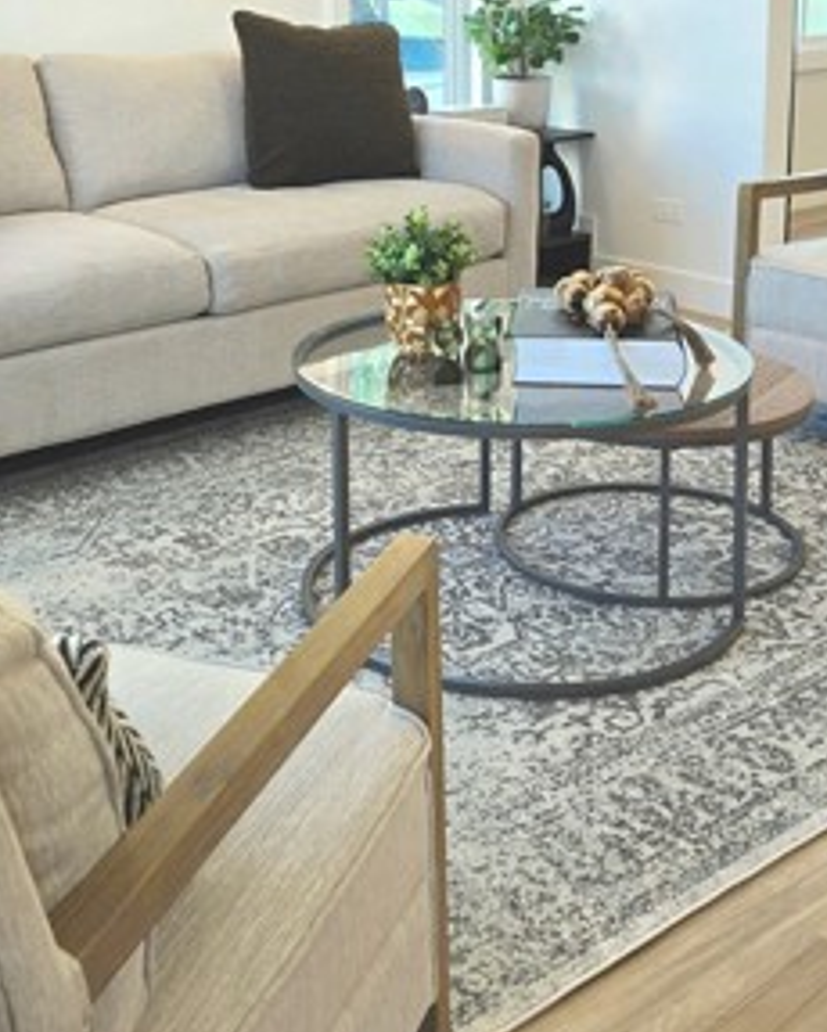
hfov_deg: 30.2
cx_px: 342
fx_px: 1528
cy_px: 227
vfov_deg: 36.2
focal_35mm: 50
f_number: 1.8
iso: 25
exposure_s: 1/120
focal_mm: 5.4
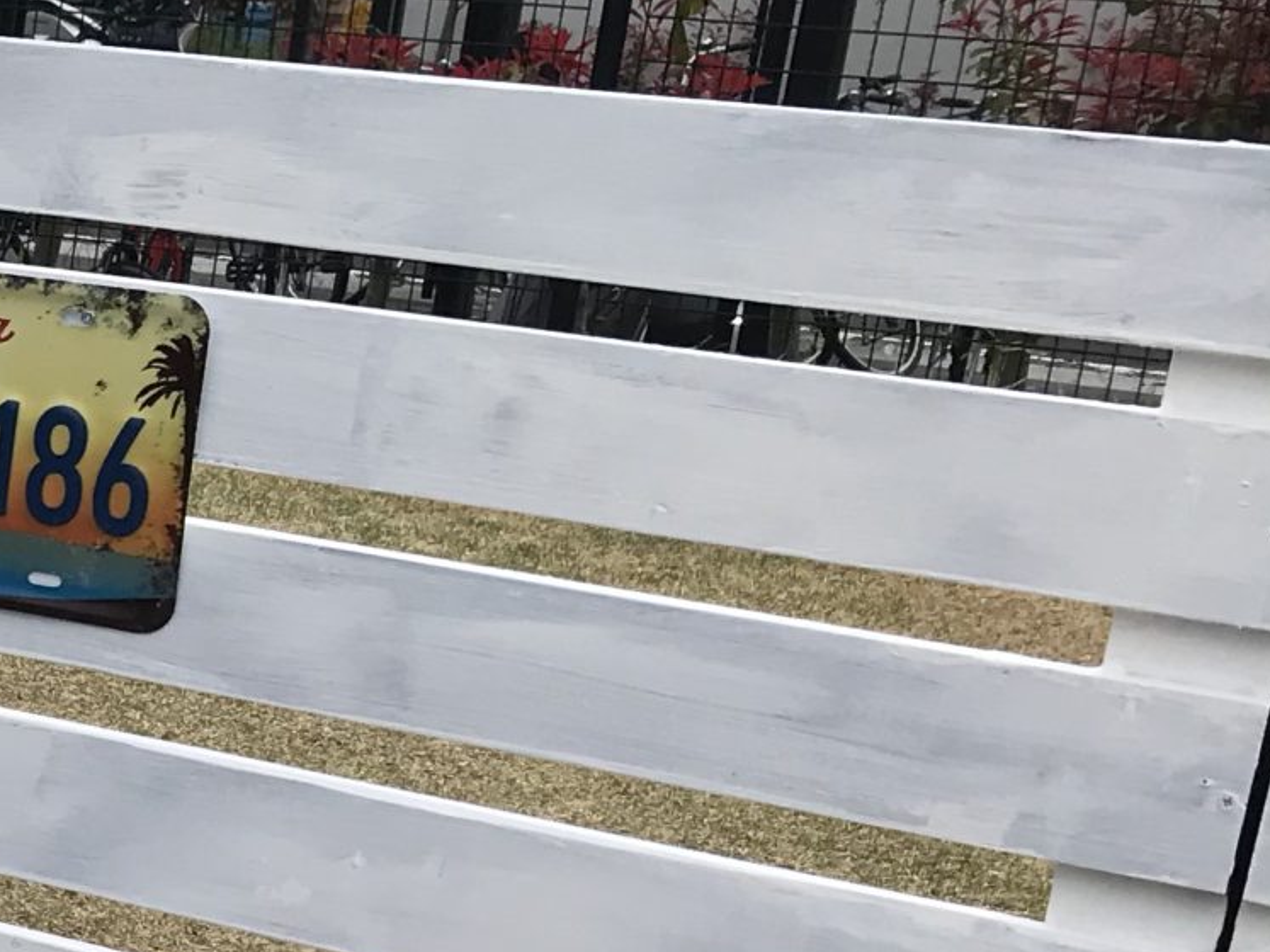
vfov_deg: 15.2
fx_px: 3522
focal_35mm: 96
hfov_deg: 17.3
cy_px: 857
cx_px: -898
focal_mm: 3.99
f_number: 1.8
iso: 20
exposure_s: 1/1330
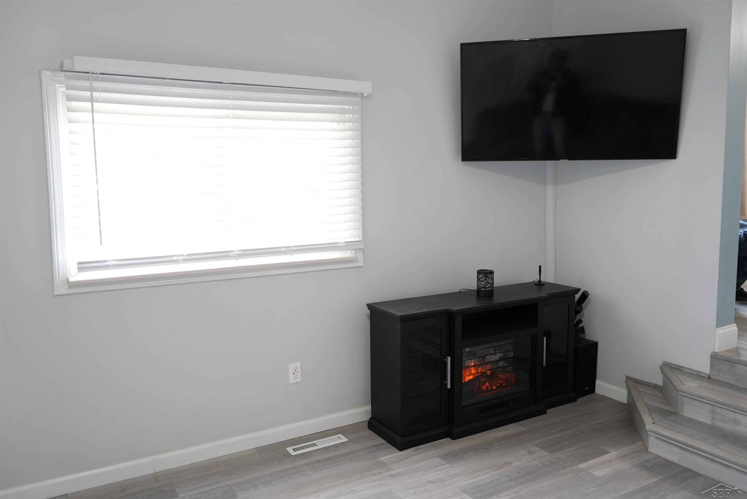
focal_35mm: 29
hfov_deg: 63.6
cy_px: 250
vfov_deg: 45.0
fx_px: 602
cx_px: 374
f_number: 4
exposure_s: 1/25
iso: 800
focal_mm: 29
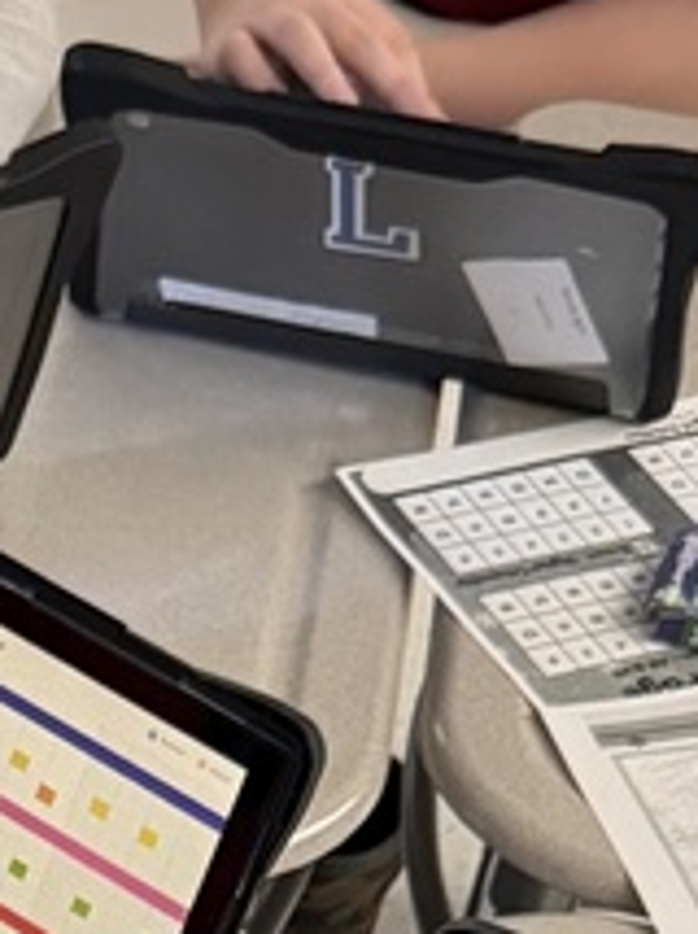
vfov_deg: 16.7
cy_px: 982
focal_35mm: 115
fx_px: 3098
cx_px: 113
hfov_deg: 12.8
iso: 800
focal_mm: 6.76
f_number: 1.78
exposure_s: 1/60
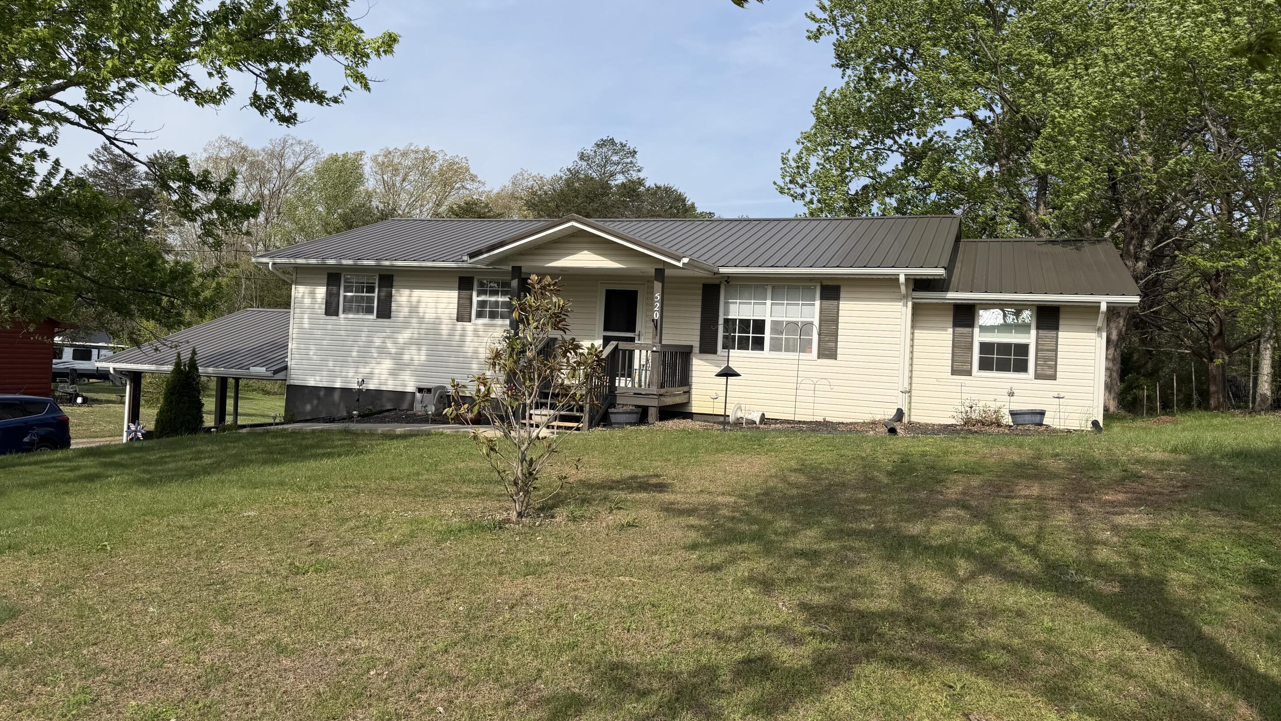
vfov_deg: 42.9
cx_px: 645
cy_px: 338
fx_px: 917
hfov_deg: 69.9
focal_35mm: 27
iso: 80
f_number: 1.78
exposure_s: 1/4975
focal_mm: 6.76
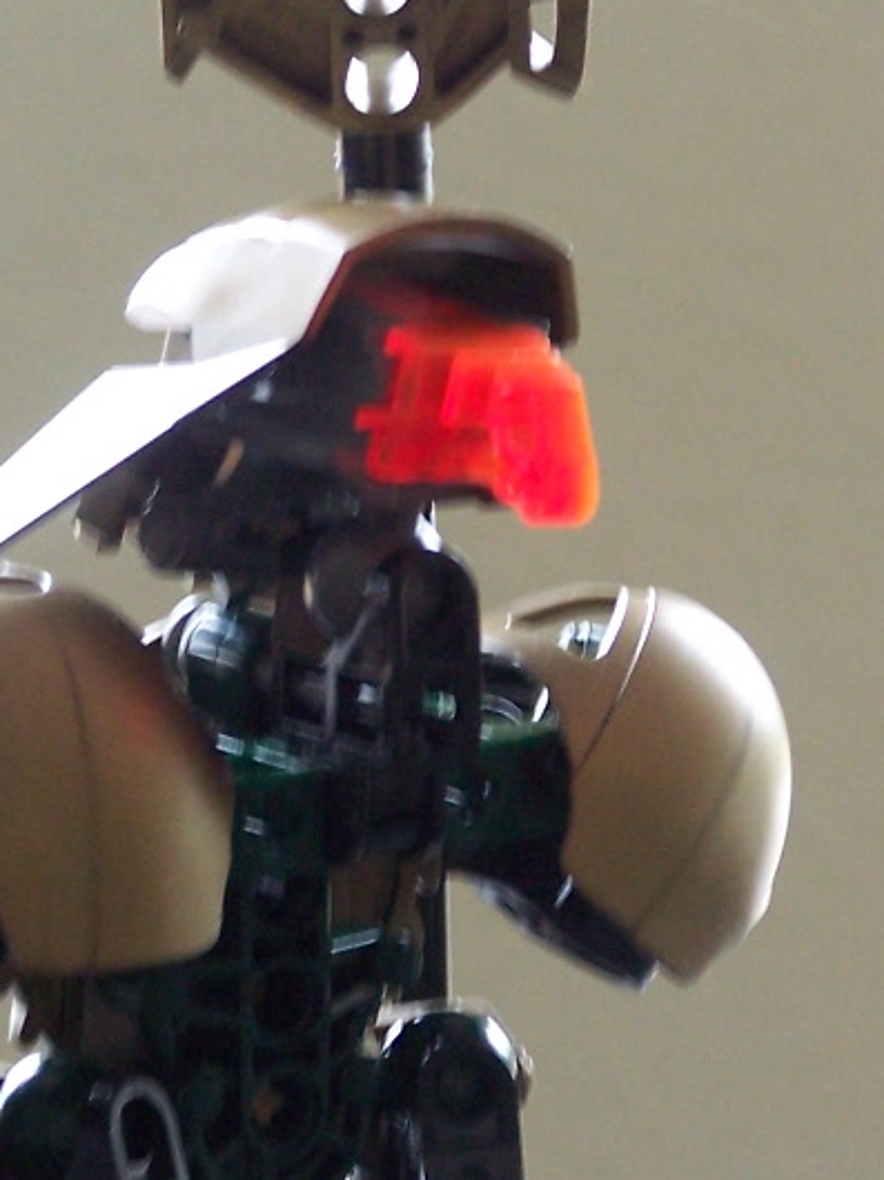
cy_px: 530
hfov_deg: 5.1
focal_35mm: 290
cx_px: -2
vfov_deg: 6.8
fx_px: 9882
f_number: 3.2
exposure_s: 1/15
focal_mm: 21.2
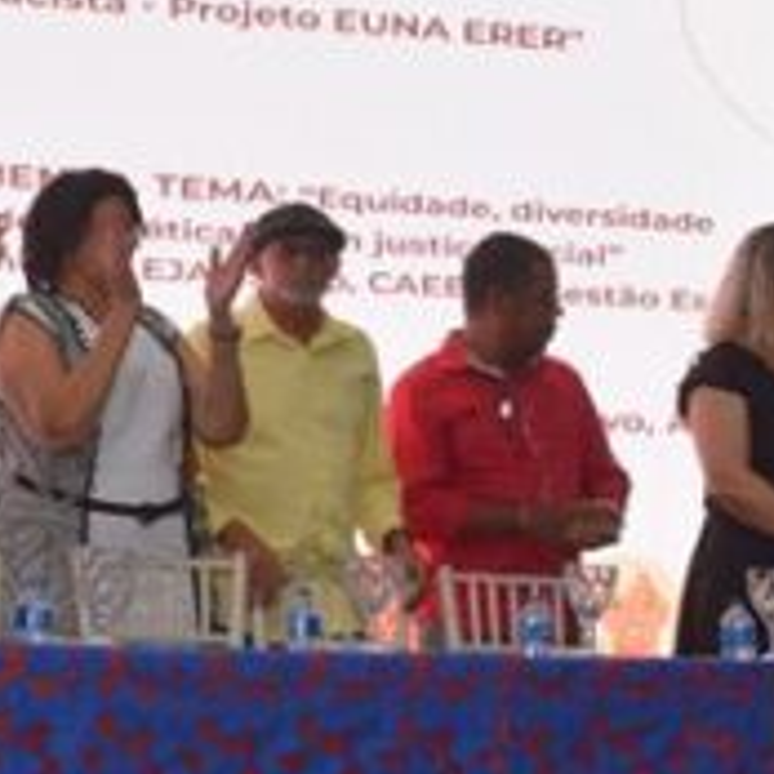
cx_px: -89
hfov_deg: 12.6
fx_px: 3436
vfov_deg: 12.8
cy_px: 133
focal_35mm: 136
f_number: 5.6
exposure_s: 1/125
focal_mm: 25
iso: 560
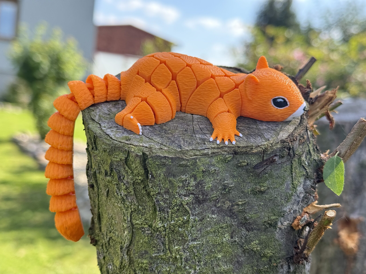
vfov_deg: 30.3
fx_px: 508
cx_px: 183
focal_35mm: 48
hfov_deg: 39.7
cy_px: 137
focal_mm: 6.76
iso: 100
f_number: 1.78
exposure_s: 1/574
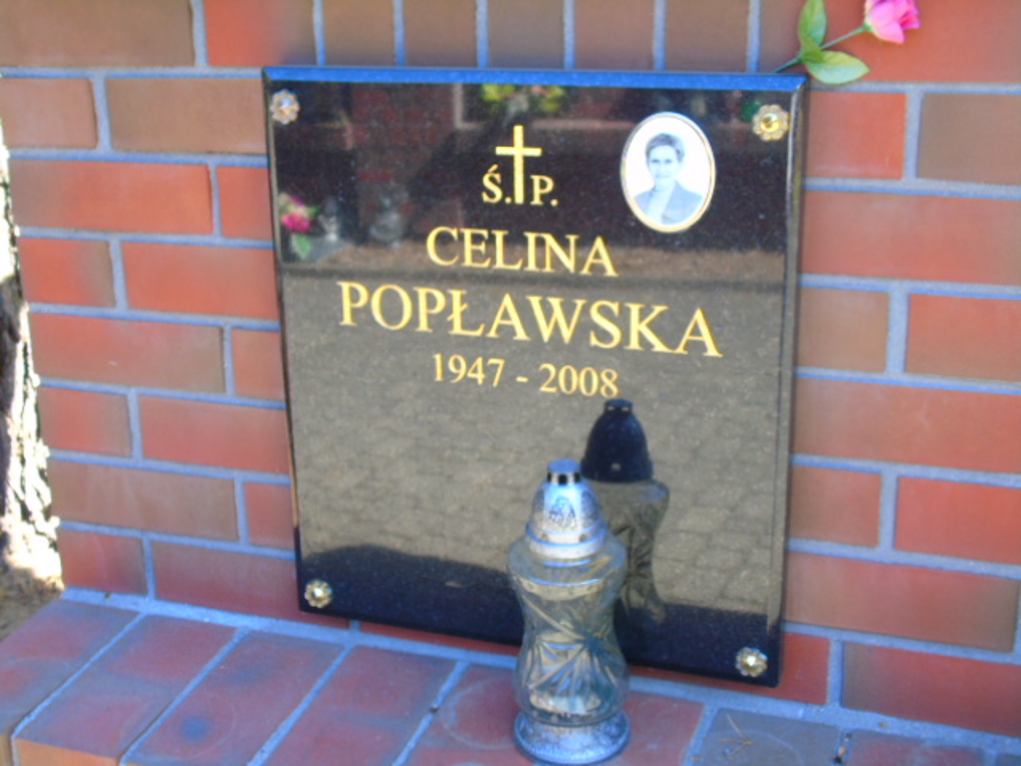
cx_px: 510
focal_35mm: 46
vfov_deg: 31.5
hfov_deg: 41.2
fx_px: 1357
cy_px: 383
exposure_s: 1/40
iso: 80
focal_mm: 8.2
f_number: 4.1
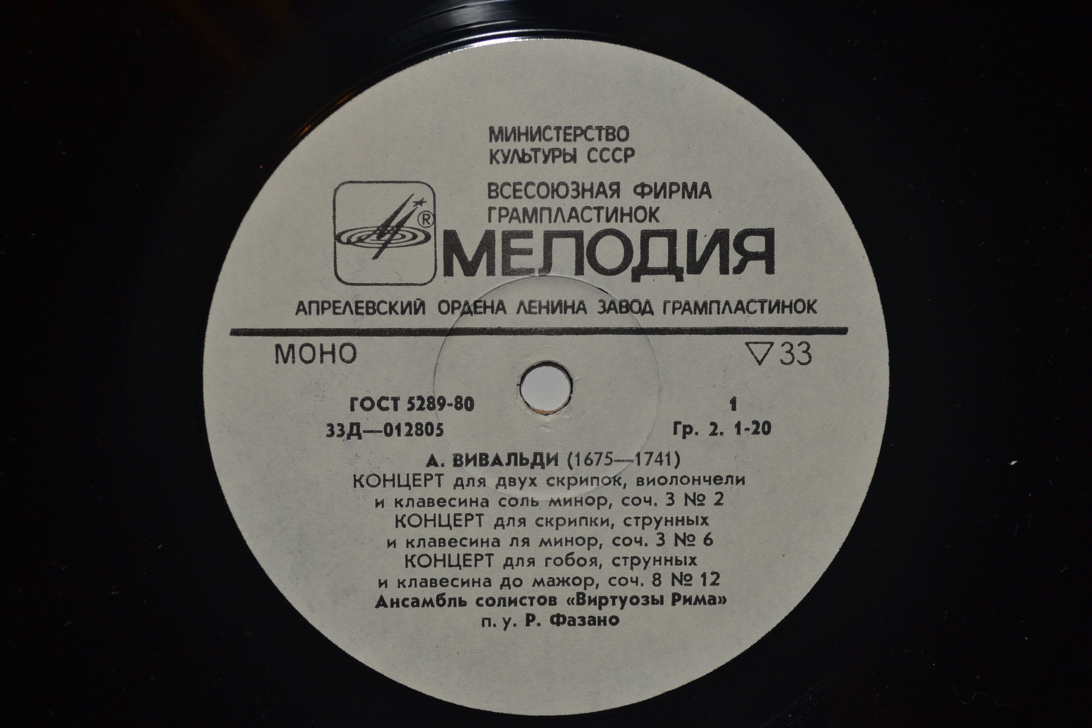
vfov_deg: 25.7
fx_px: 1592
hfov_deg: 37.9
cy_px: 364
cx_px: 546
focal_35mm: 52
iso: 100
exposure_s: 1/60
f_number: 5
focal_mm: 35
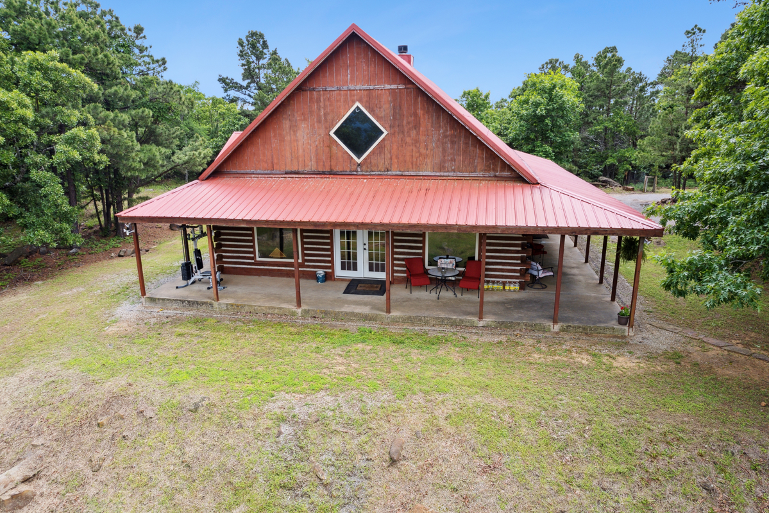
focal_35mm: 22
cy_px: 256
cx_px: 384
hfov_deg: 78.6
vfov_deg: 57.2
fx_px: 470
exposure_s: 1/60
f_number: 2.8
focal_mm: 8.4
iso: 100
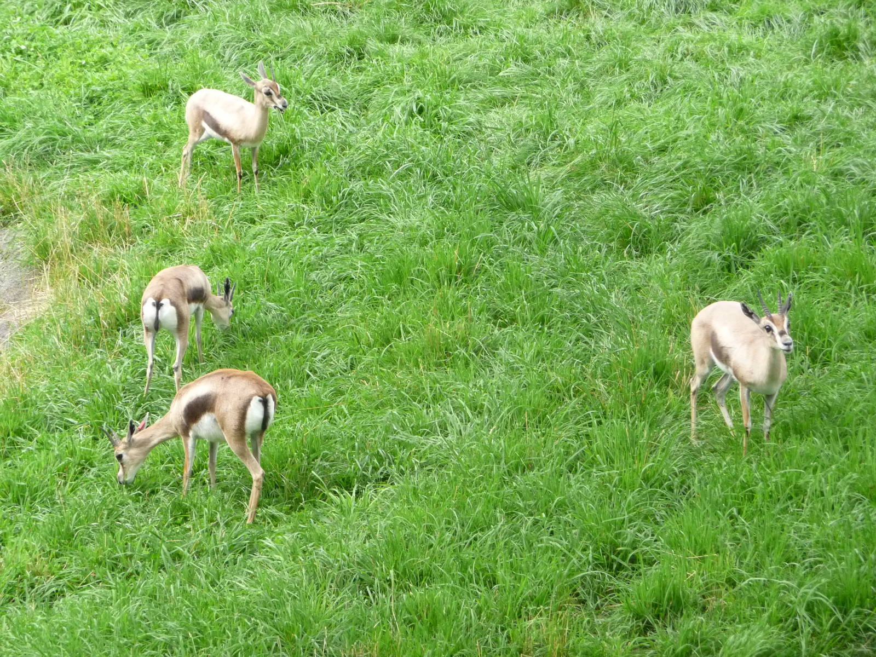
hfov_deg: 10.5
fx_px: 4783
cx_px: 438
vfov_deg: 7.9
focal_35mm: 189
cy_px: 328
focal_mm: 32.3
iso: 400
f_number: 4.8
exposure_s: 1/160
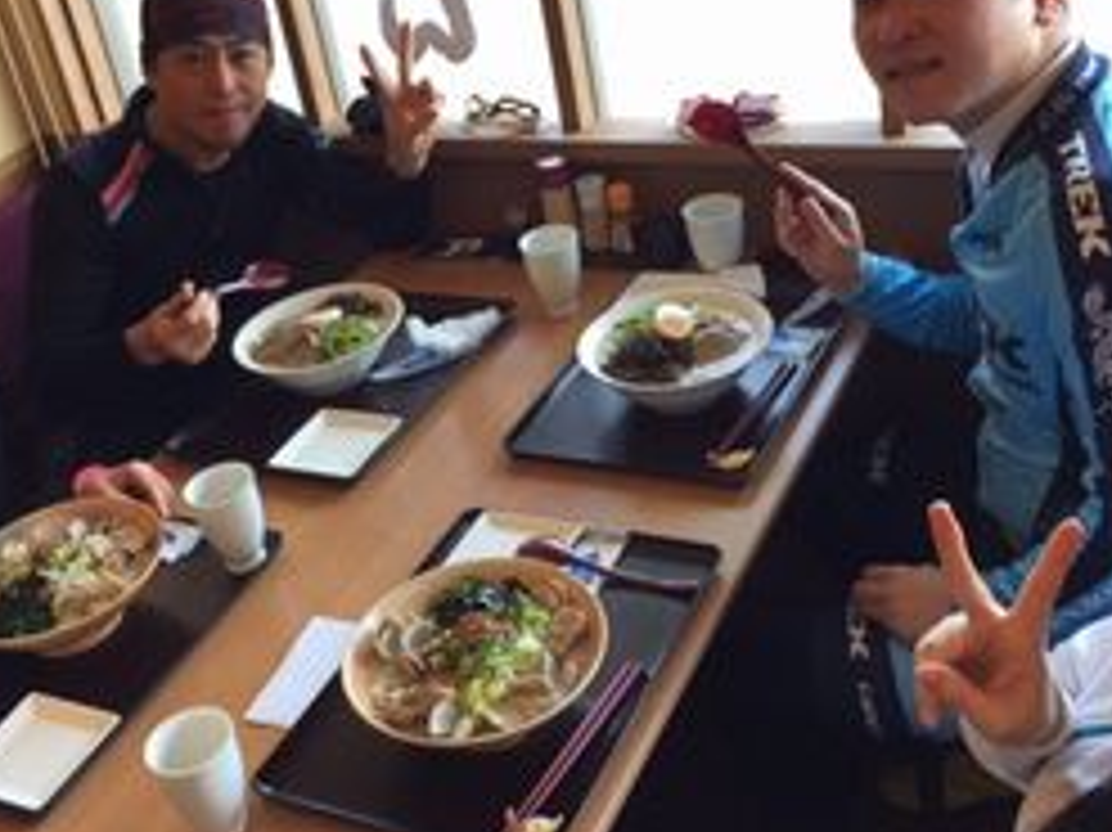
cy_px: 319
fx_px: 1509
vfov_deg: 30.7
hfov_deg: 40.3
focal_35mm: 47
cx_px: 446
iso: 32
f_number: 2.2
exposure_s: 1/60
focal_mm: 4.15
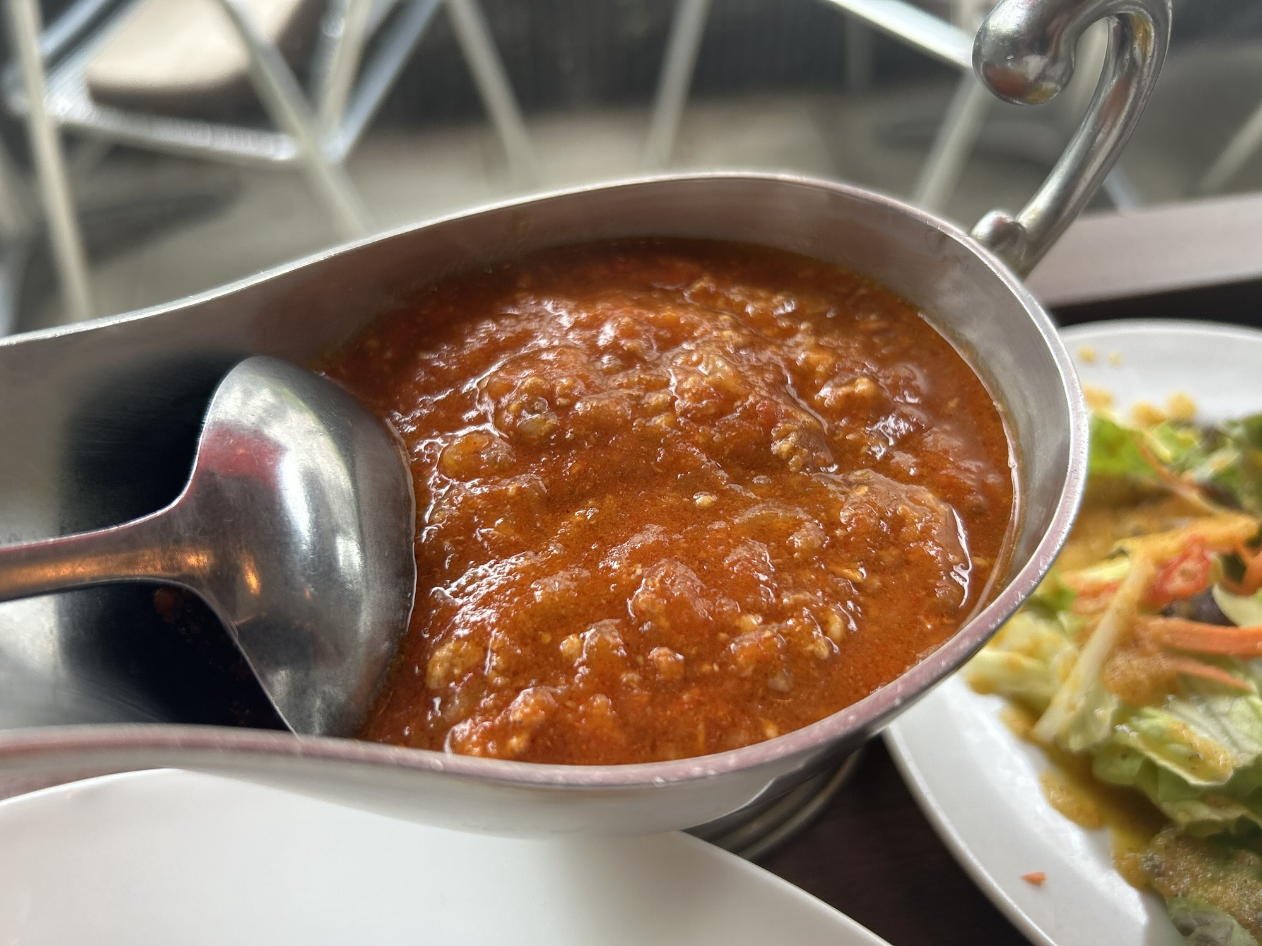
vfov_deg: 53.1
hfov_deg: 67.3
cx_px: 631
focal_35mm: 26
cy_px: 473
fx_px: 948
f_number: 1.5
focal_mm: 5.7
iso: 64
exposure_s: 1/100
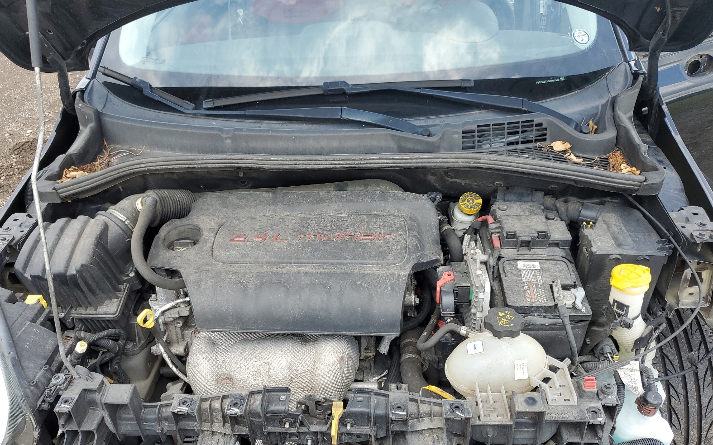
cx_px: 354
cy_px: 250
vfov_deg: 44.4
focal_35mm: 28
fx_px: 544
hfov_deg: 66.5
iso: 50
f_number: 1.5
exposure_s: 1/667
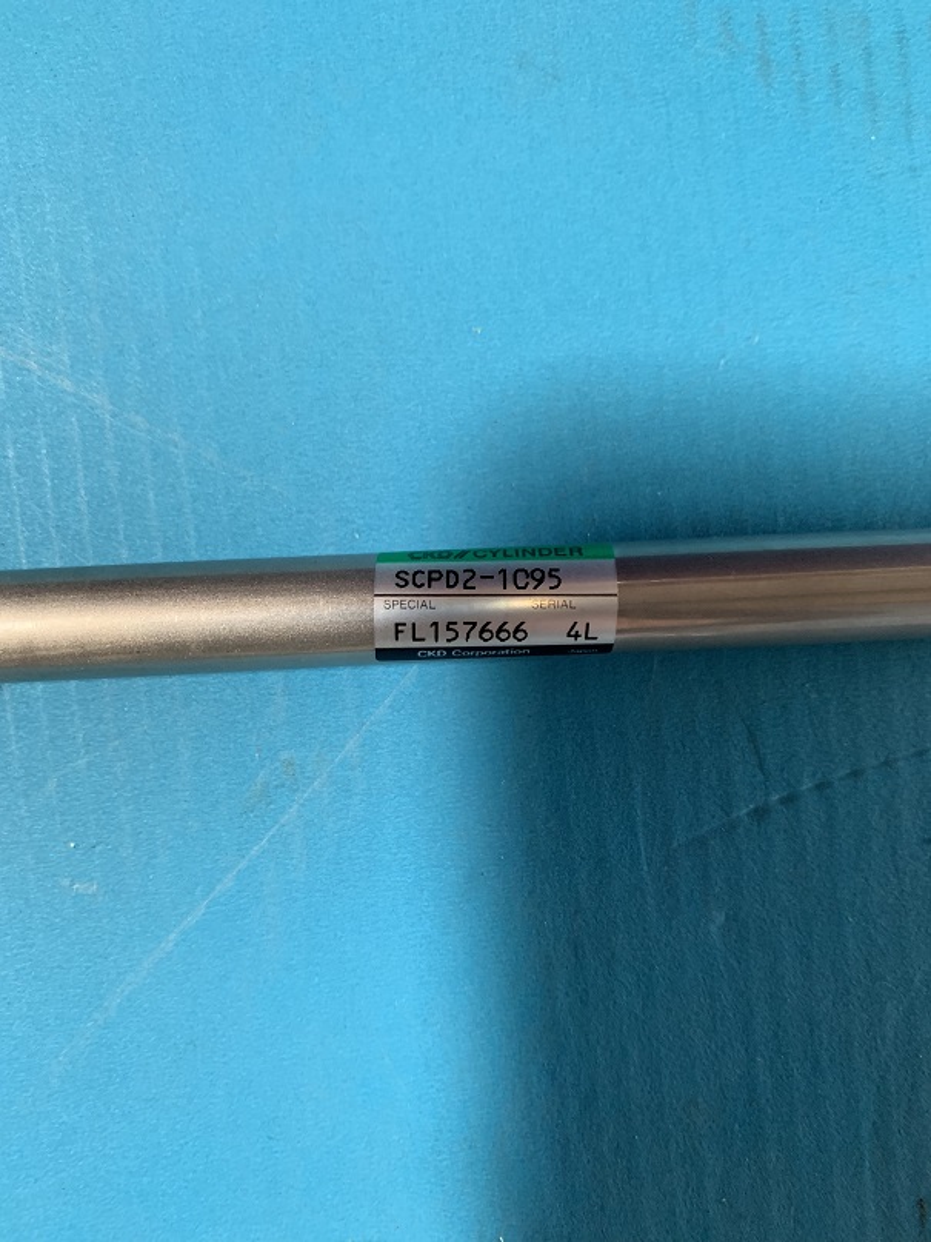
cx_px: 466
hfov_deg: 53.1
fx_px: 933
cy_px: 621
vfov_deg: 67.3
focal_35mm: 26
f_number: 1.8
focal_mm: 4.25
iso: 320
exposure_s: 1/60
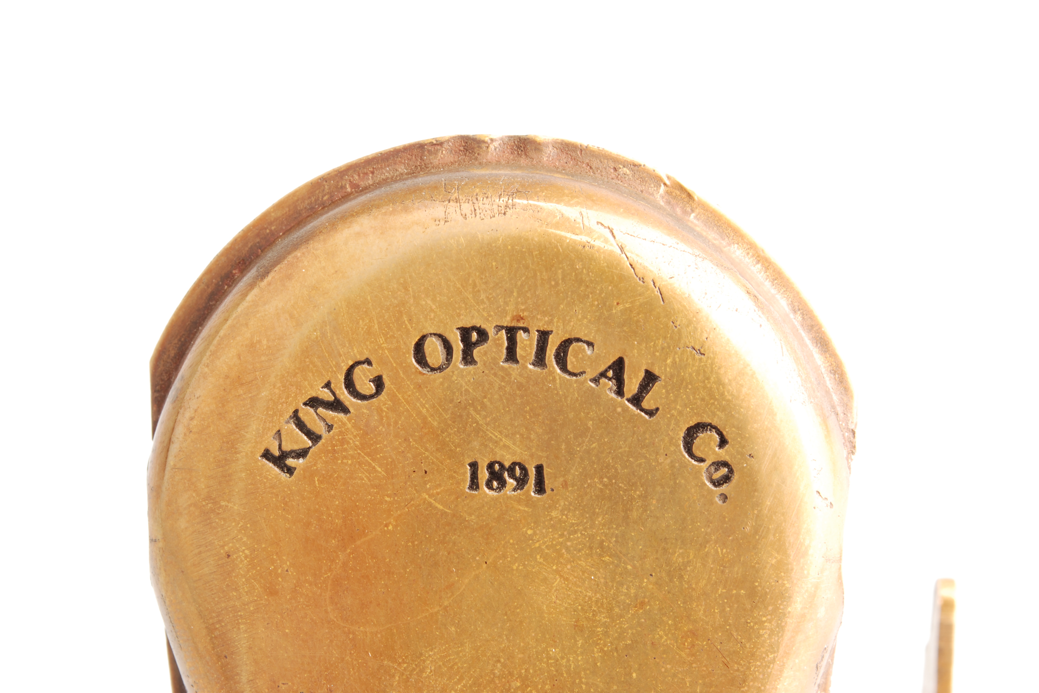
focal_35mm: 84
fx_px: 2410
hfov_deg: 24.3
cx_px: 515
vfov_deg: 16.4
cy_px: 346
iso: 125
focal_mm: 55
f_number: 16
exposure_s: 1.3
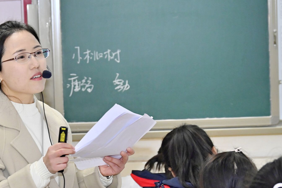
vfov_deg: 7.1
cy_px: 163
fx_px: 1512
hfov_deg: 10.6
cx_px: 59
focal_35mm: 193
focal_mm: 93
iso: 800
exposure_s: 1/125
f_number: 6.3
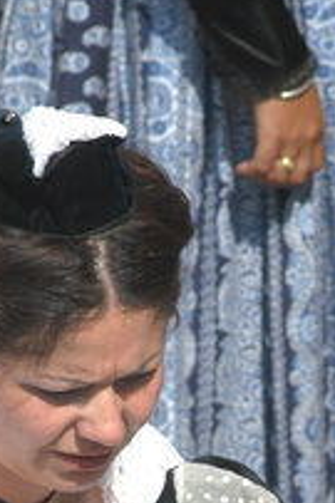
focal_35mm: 719
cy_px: 761
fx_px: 10049
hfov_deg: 1.9
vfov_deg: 2.9
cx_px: 458
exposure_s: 1/750
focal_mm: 135
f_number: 7.1
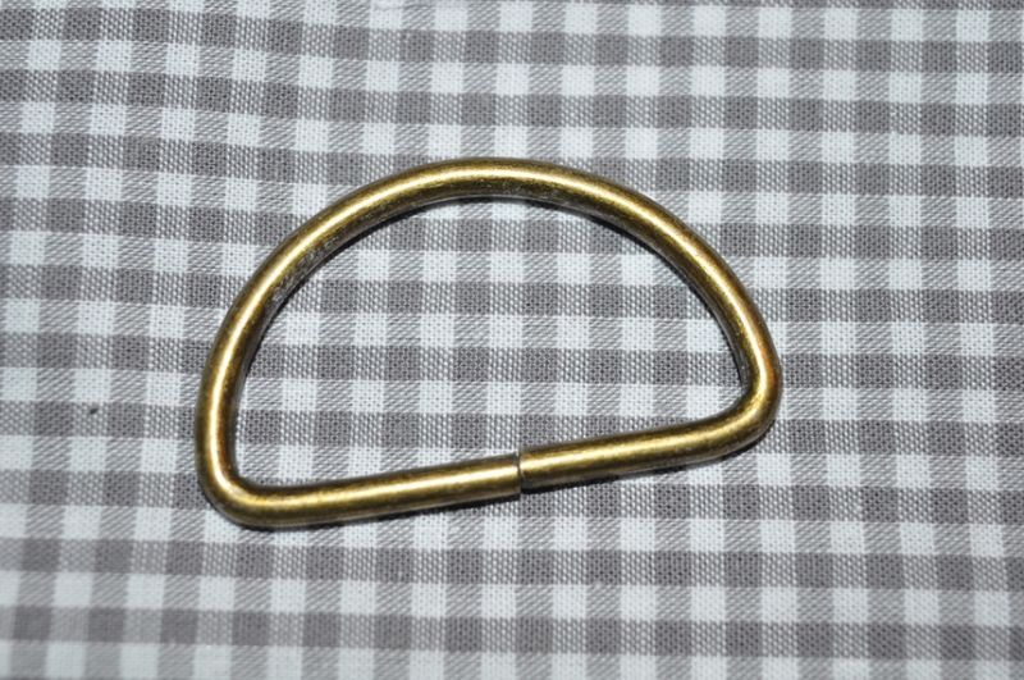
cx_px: 512
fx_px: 1960
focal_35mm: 69
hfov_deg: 29.3
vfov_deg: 19.7
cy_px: 340
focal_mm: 46
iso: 200
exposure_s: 1/60
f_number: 5
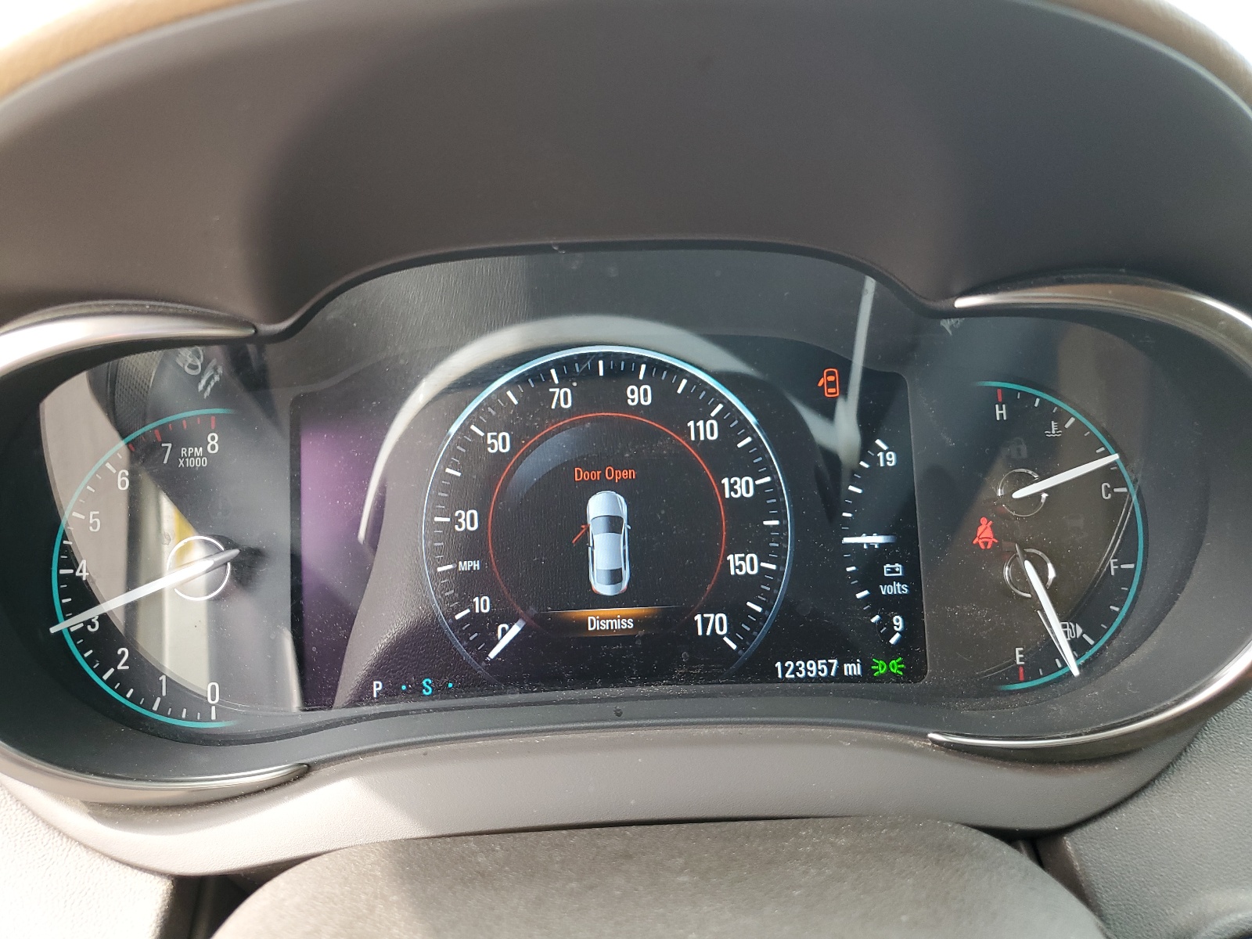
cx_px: 626
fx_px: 940
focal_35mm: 26
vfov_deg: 53.1
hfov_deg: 67.3
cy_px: 470
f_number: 1.5
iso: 75
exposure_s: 1/120
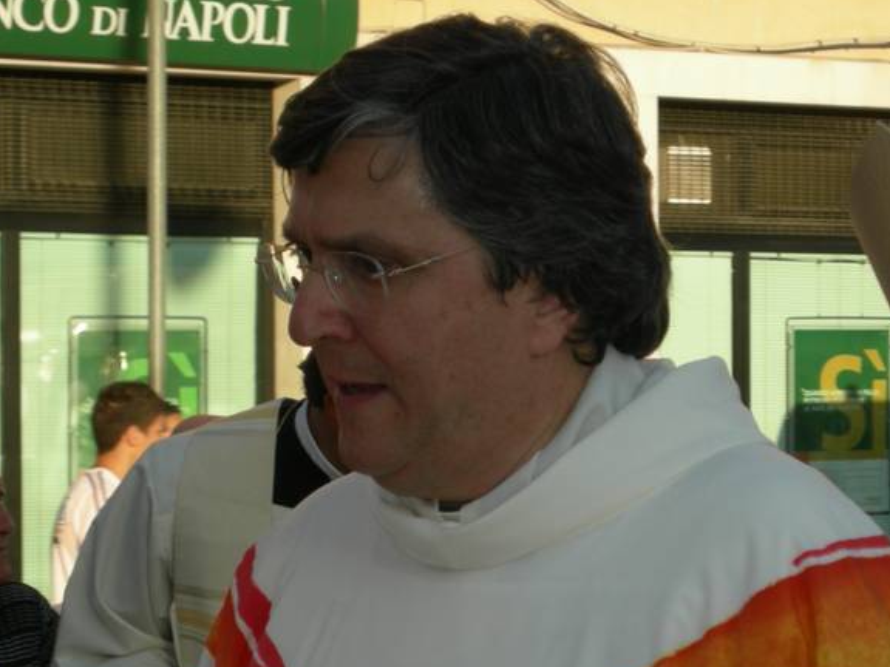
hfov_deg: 11.3
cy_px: 455
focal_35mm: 175
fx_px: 4499
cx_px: 579
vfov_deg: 8.5
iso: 64
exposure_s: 1/214
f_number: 5.2
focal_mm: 26.3
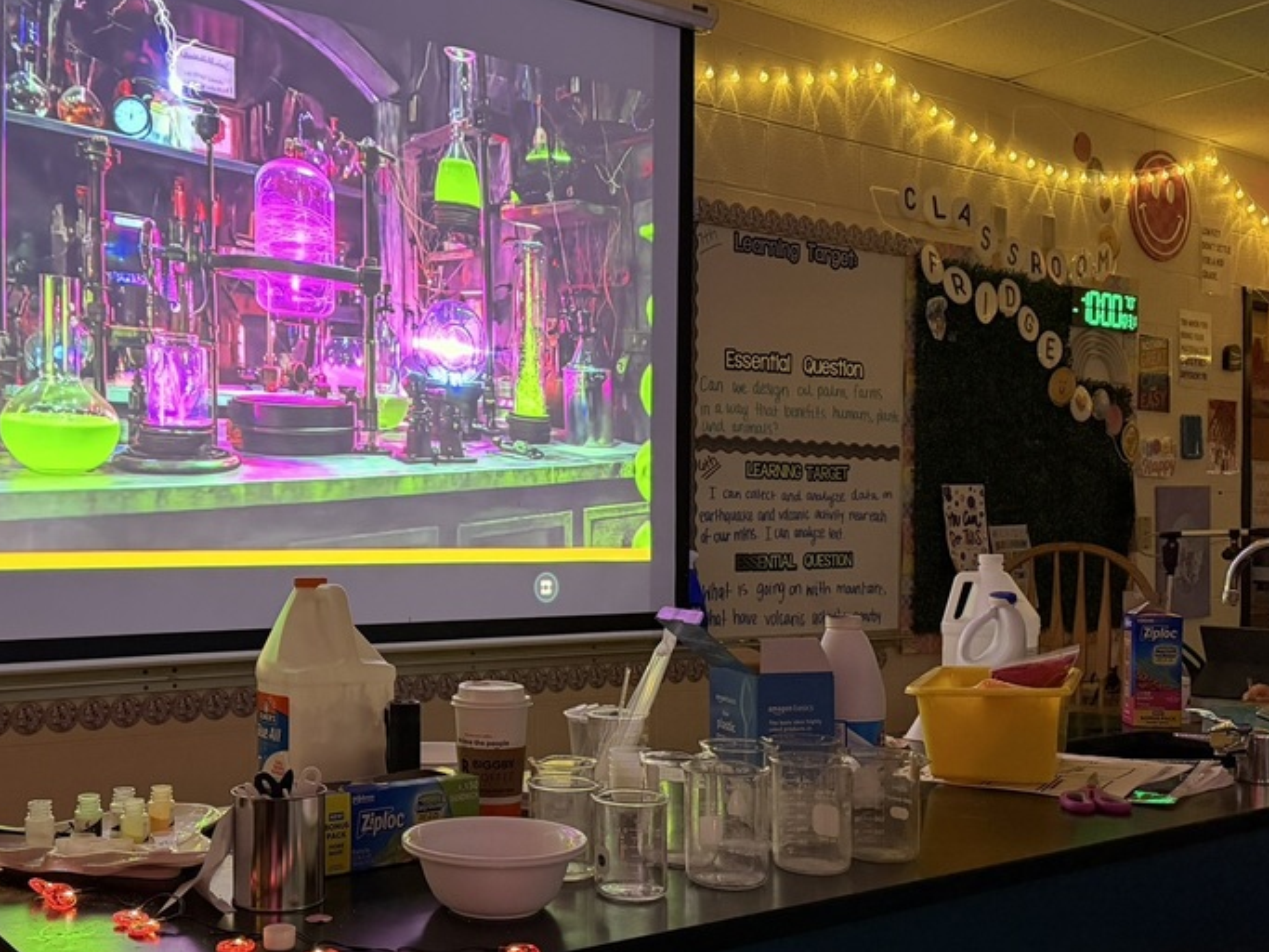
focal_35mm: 36
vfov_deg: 39.5
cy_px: 565
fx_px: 1320
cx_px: 416
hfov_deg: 50.4
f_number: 1.78
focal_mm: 6.76
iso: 800
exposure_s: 1/57
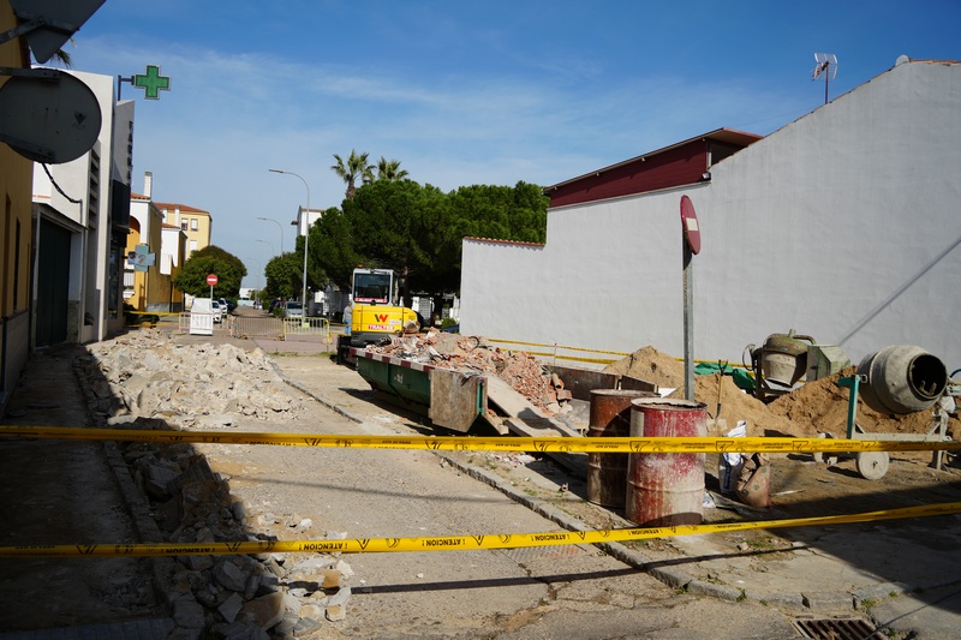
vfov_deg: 46.4
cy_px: 320
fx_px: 747
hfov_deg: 65.5
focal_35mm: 28
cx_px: 480
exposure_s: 1/1250
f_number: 5
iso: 100
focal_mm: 28
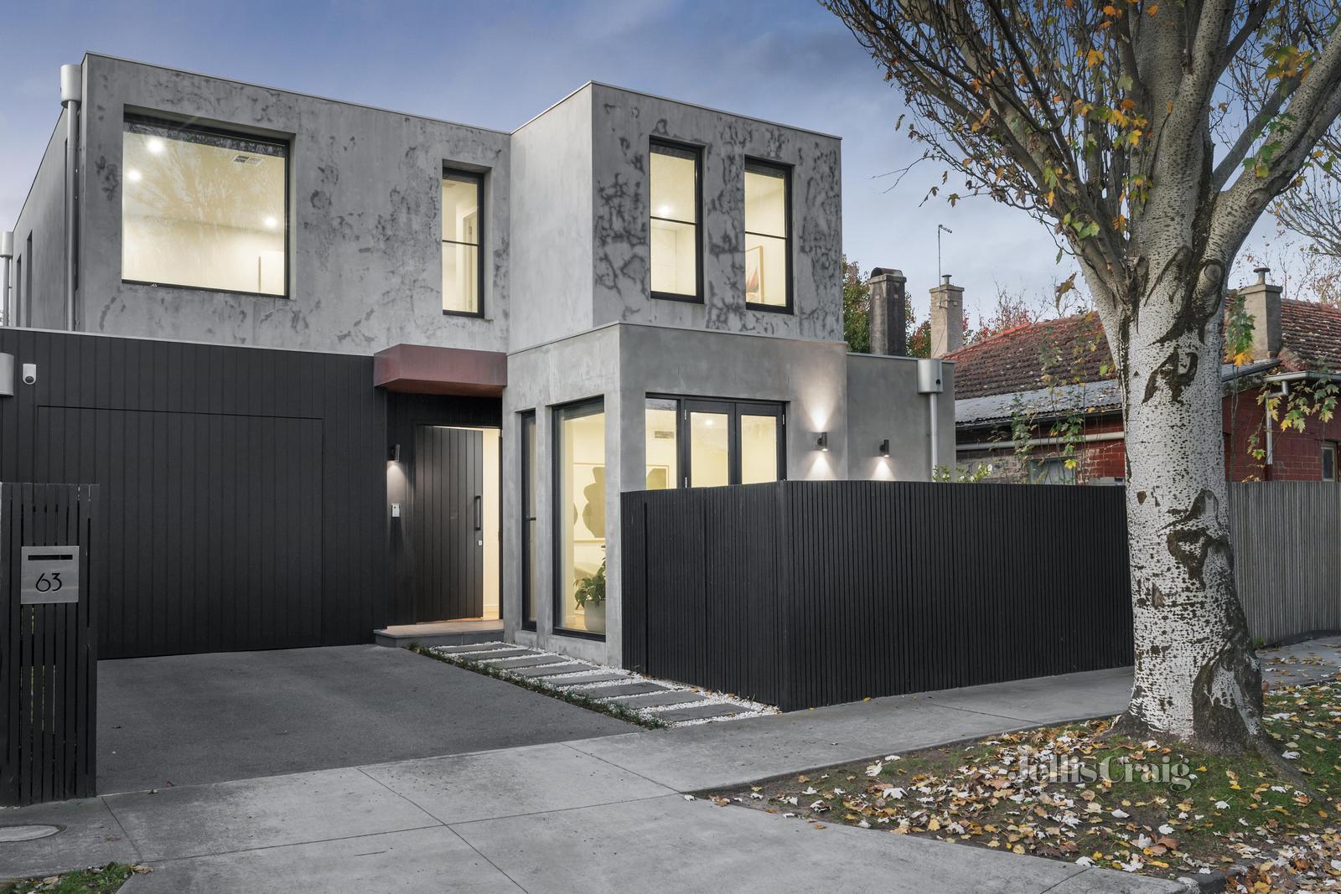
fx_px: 1192
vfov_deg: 41.1
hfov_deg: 58.7
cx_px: 670
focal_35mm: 32
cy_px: 447
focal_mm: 32
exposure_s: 1/3
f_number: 11
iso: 400
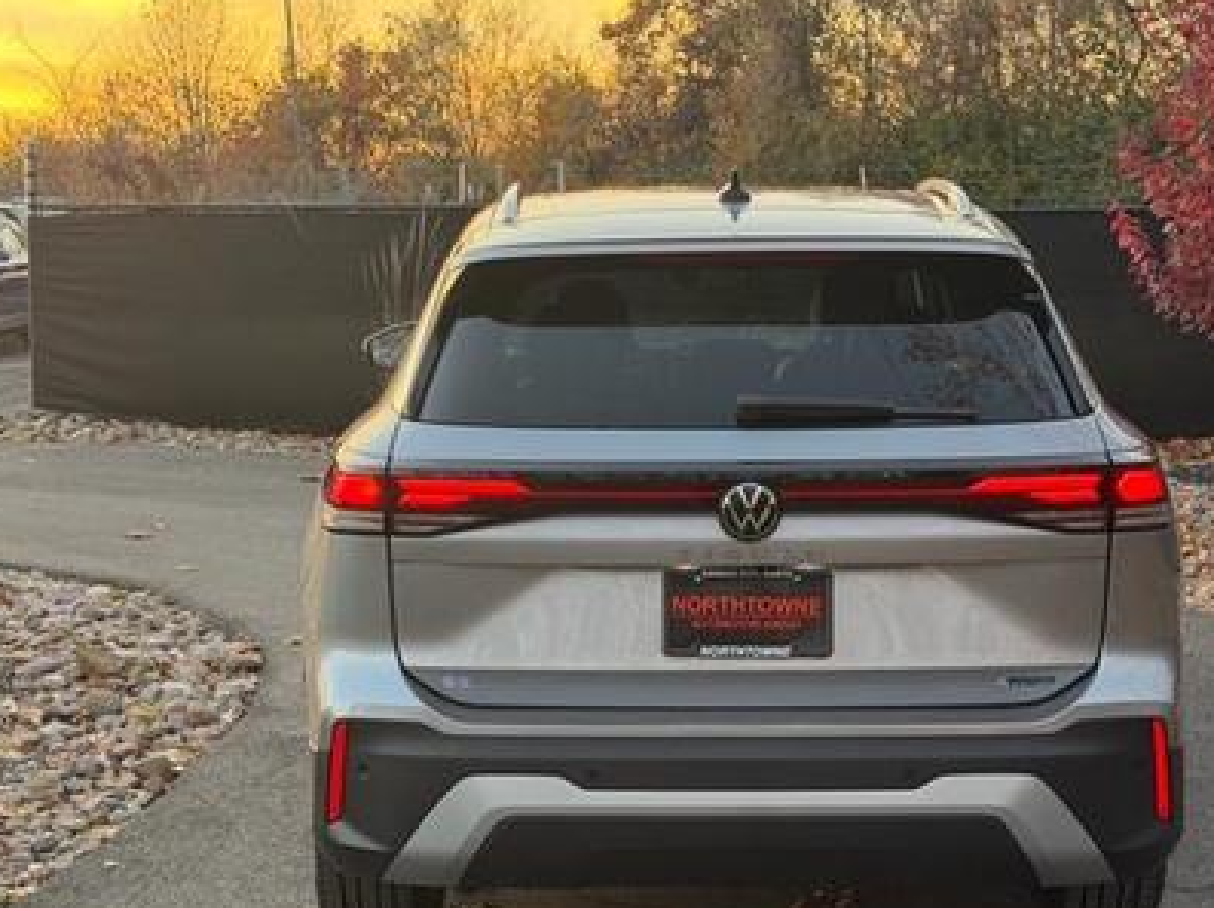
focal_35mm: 61
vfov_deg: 23.9
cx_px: 651
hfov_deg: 31.7
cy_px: 550
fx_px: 2137
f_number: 1.78
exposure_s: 1/110
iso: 100
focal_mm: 6.76
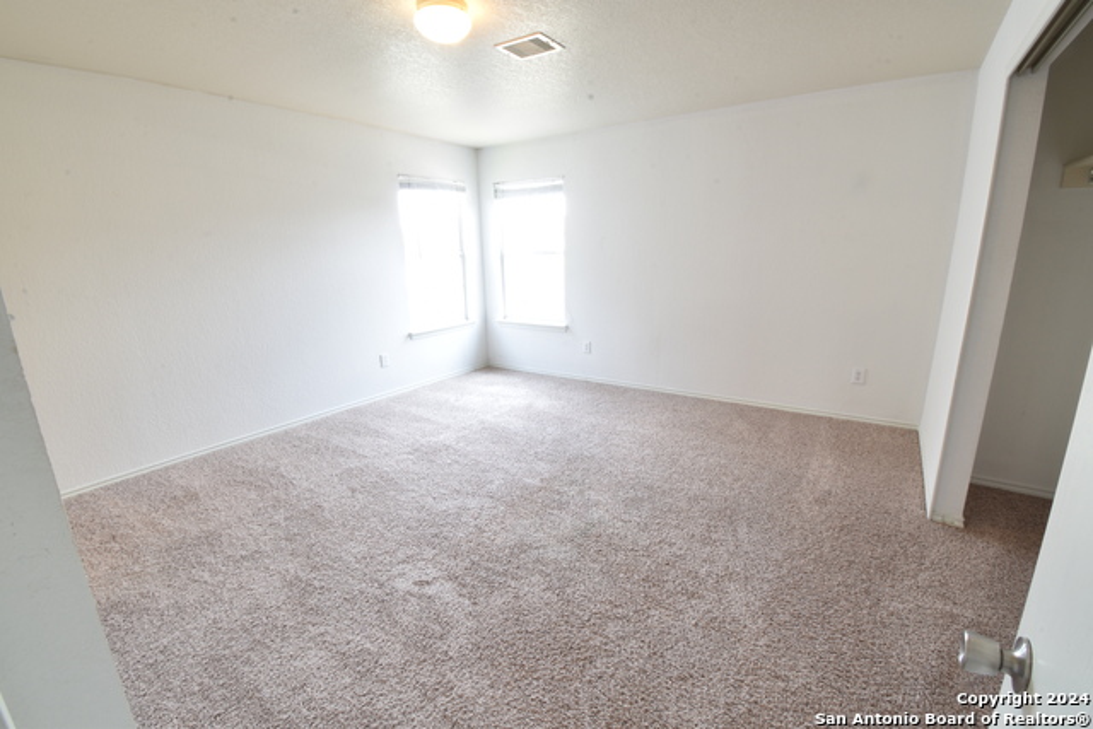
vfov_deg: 77.4
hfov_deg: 100.4
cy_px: 364
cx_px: 546
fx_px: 455
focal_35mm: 15
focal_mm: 10
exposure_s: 3
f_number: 22
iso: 100
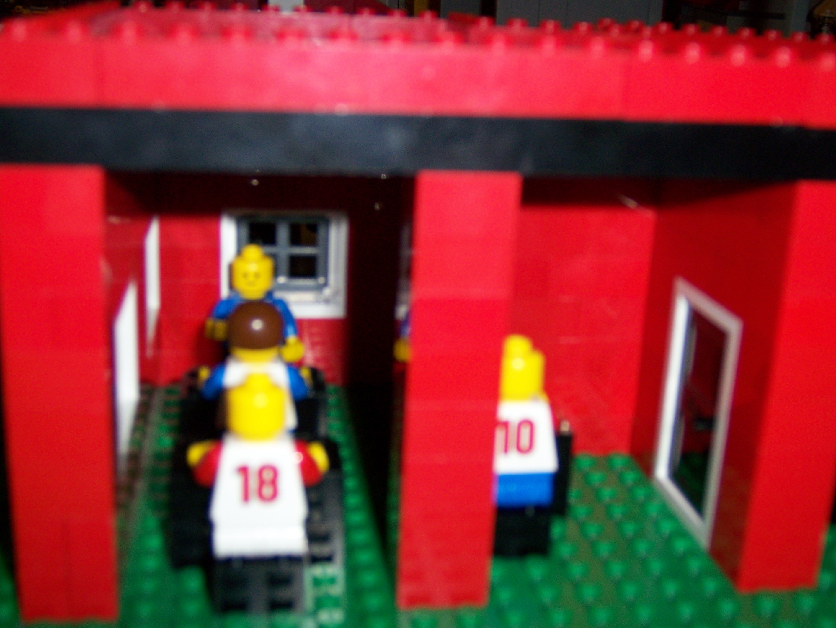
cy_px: 314
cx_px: 418
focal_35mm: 45
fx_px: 1088
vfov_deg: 32.2
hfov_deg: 42.0
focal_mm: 7.5
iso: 160
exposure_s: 1/60
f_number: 3.1
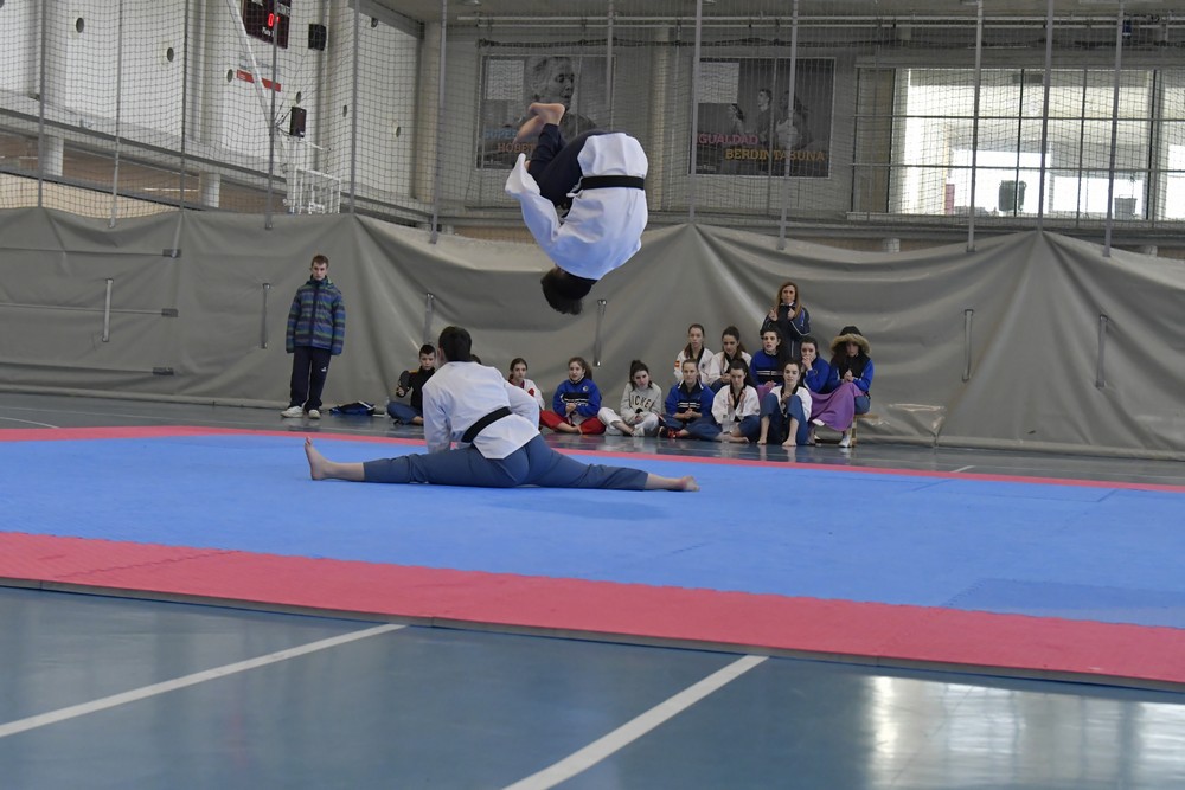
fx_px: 1975
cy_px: 395
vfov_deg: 22.6
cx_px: 592
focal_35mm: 60
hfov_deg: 33.4
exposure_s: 1/640
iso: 3200
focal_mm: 40
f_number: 5
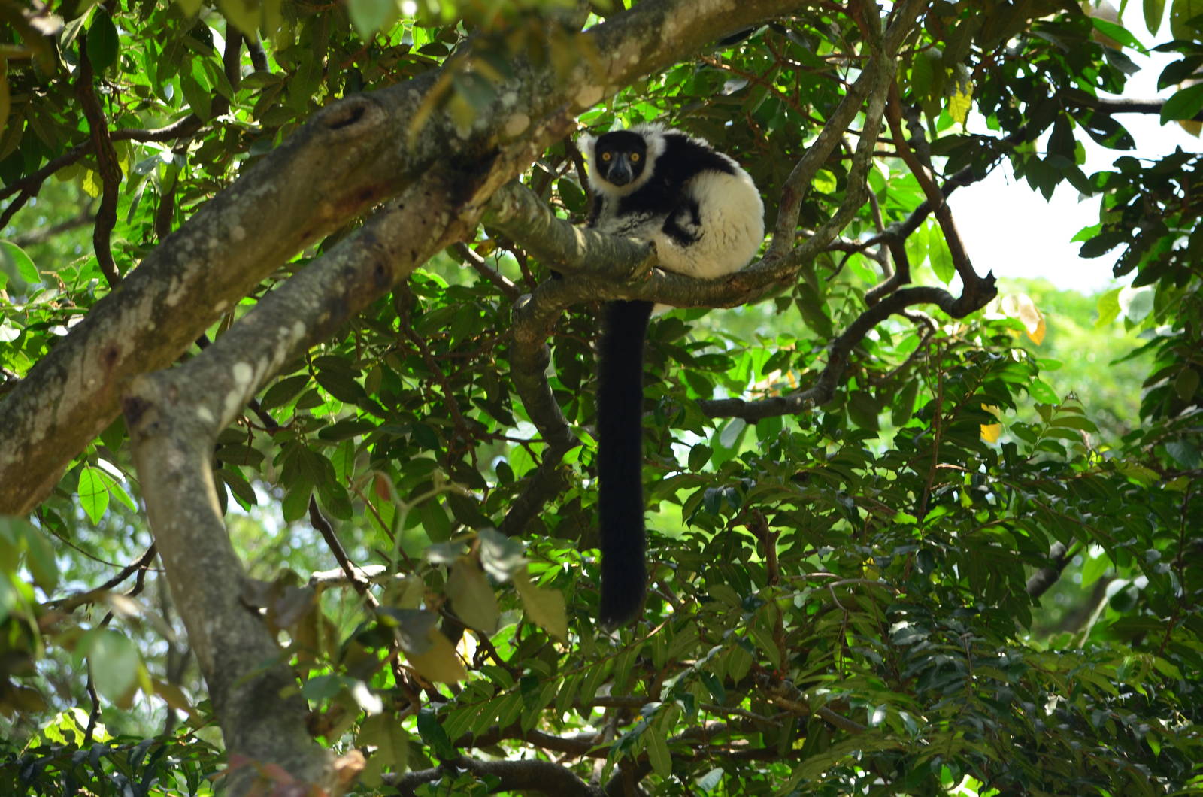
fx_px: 7754
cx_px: 602
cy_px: 398
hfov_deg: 8.9
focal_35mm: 232
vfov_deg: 5.9
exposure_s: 1/200
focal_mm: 155
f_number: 5
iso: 250
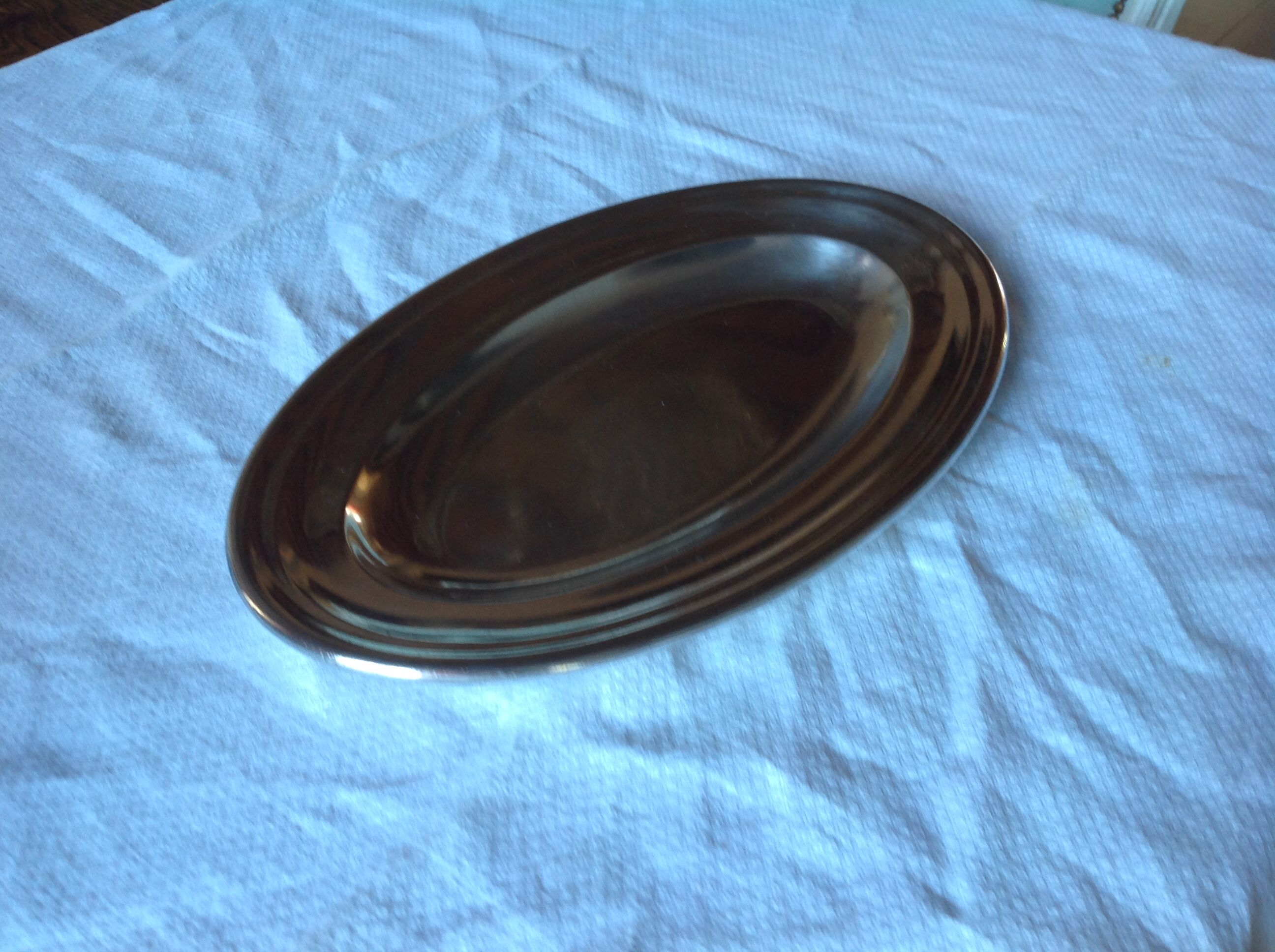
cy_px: 476
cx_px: 638
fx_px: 1287
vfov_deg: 40.6
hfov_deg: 52.7
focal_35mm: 35
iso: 50
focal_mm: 4.28
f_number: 2.4
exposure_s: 1/15
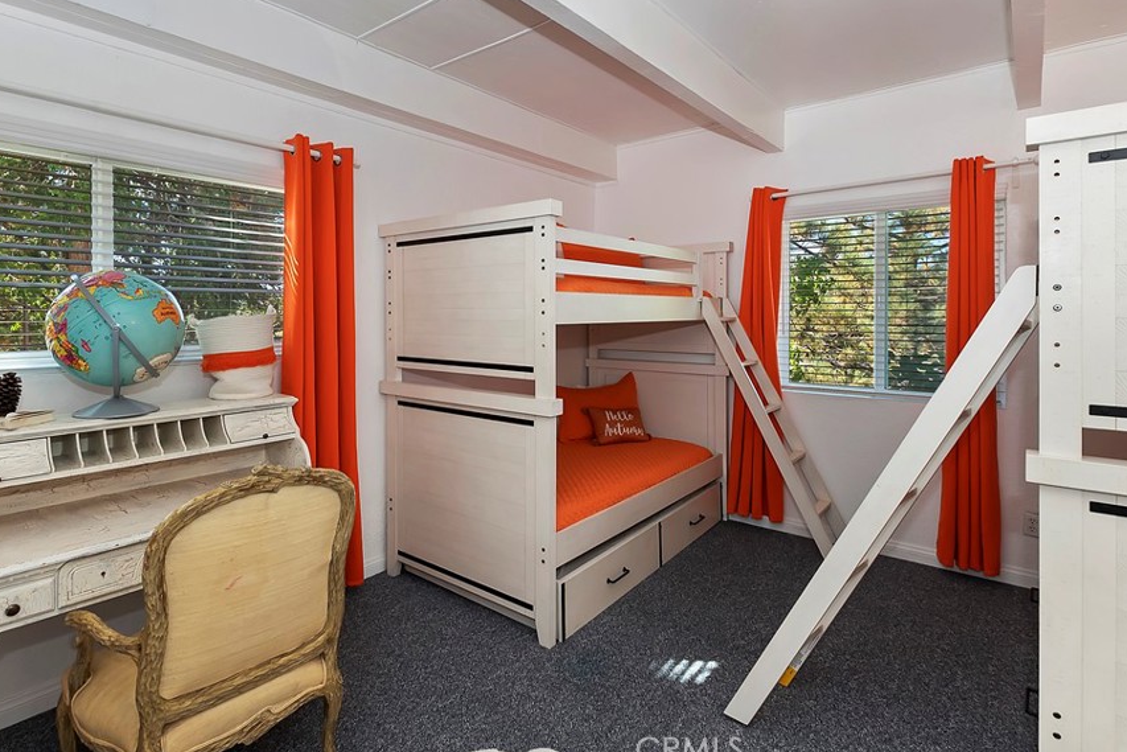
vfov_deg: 67.0
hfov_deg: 89.7
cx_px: 511
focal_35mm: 18
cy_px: 317
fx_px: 564
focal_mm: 10
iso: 400
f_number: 8
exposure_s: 1/30
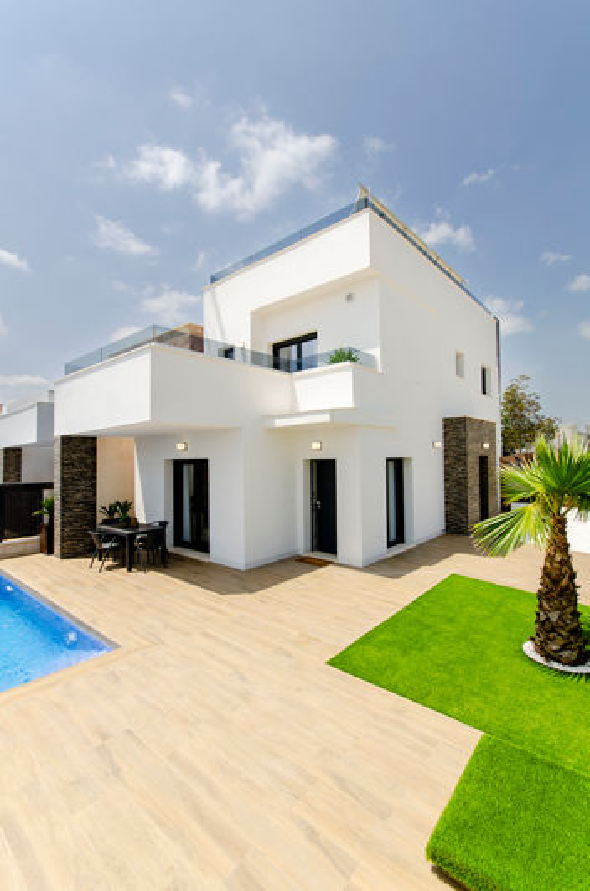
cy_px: 446
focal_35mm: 15
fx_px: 371
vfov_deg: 100.5
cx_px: 295
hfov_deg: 77.0
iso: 100
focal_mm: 10
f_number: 9
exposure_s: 1/200
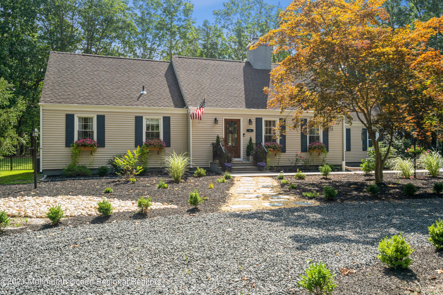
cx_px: 222
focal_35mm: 29
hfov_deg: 63.7
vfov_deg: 45.0
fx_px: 357
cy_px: 148
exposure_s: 1/100
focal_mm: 29
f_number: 11
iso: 200
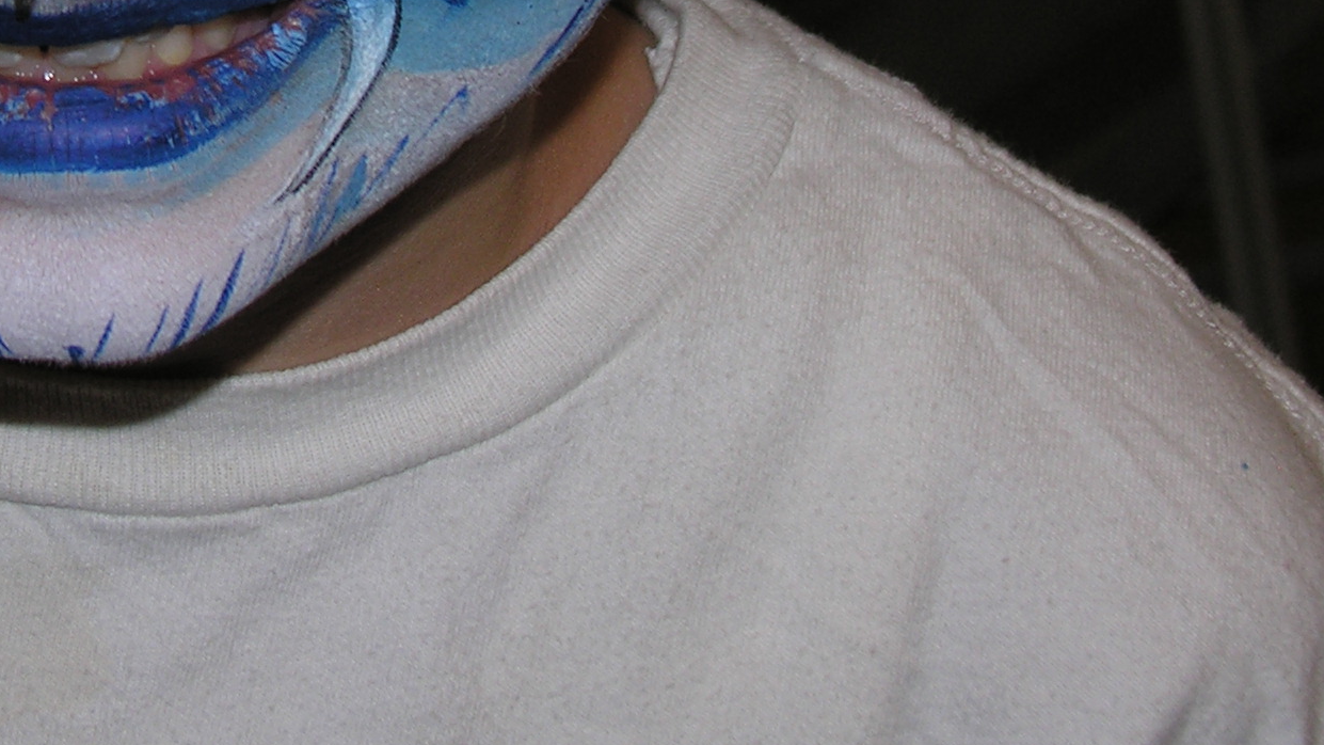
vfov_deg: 7.1
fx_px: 5933
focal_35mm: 169
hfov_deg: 12.6
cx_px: 28
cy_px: -403
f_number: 3.2
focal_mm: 15
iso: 50
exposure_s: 1/60.1
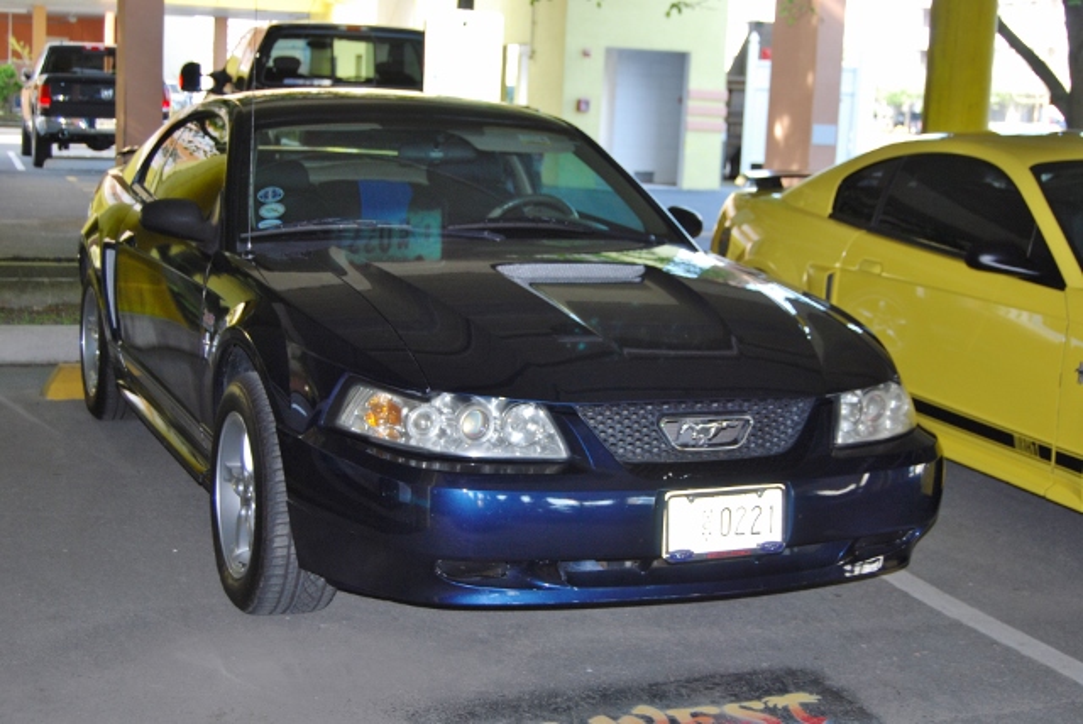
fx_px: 1716
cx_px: 542
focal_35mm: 57
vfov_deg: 23.8
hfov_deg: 35.0
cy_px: 362
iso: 280
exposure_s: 1/60
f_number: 4.8
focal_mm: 38
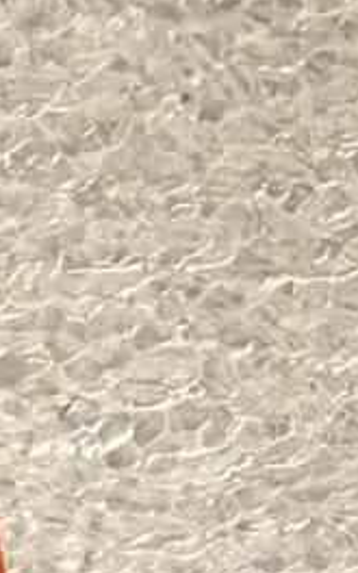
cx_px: -759
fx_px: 3044
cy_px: 595
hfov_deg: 6.1
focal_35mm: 195
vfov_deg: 10.6
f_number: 2.2
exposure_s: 1/100
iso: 160
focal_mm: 1.95
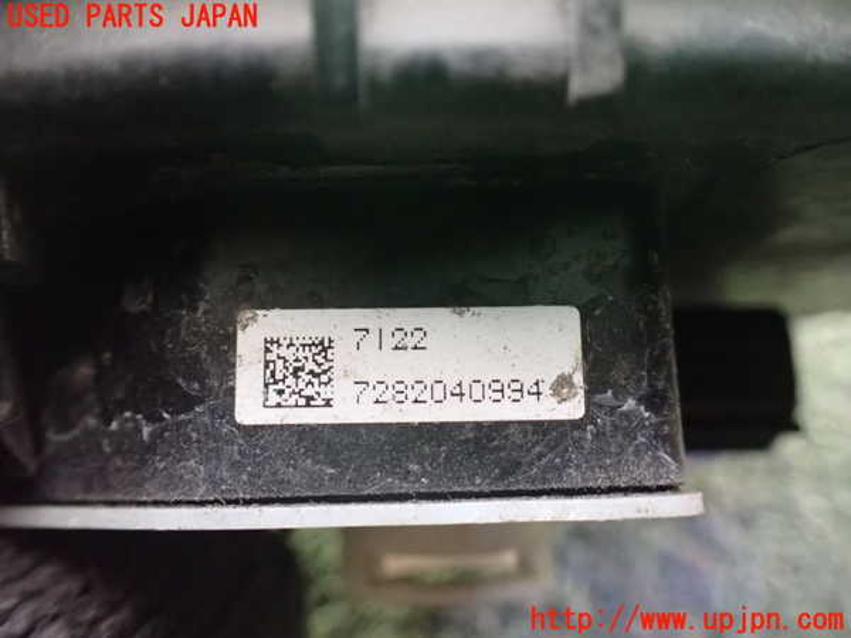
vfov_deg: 46.8
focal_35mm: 30
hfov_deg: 60.0
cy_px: 319
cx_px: 426
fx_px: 738
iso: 1600
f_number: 2.3
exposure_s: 1/30
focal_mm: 5.4
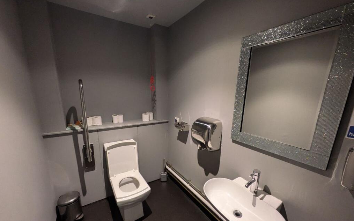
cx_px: 178
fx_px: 145
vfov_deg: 74.4
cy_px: 125
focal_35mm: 15
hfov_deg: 101.5
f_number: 2.2
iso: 241
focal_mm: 1.83
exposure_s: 1/25
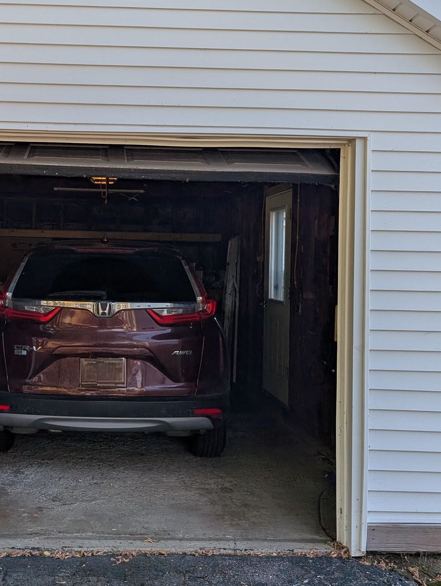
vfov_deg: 45.4
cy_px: 228
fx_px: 695
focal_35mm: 41
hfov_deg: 34.4
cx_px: 107
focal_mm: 6.9
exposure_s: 1/267
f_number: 1.68
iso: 23
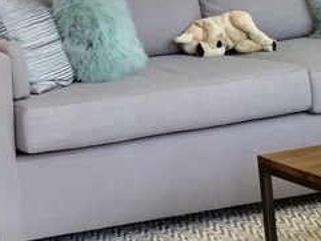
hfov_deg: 14.8
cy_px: -99
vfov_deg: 11.6
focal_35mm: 123
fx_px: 1141
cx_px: -164
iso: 40
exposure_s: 1/120
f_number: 2.2
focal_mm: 4.15
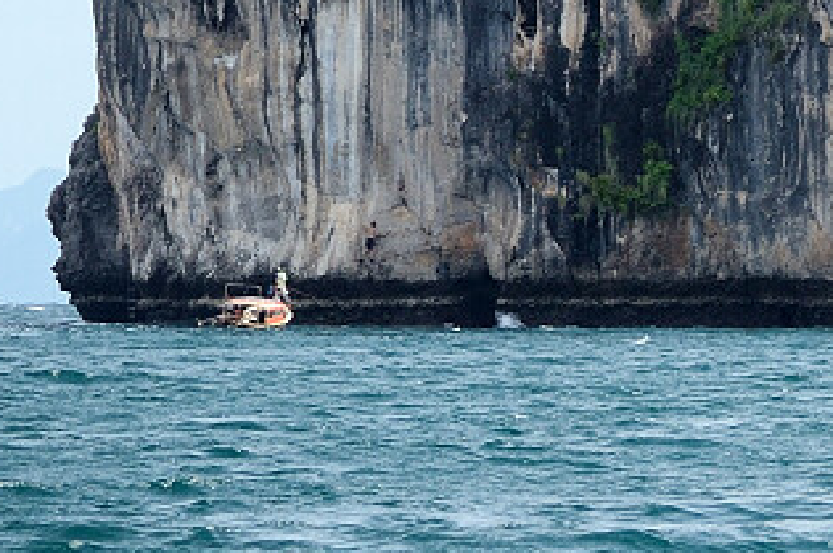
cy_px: -534
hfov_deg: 3.4
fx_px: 14093
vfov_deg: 2.2
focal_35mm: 610
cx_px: 658
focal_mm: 100
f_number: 6.3
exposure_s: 1/640
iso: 200
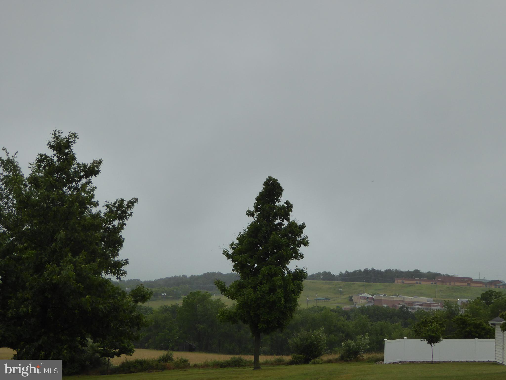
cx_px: 253
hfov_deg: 26.0
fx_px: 1096
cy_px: 190
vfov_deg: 19.6
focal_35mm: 75
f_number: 4.5
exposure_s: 1/160
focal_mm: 12.5
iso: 160
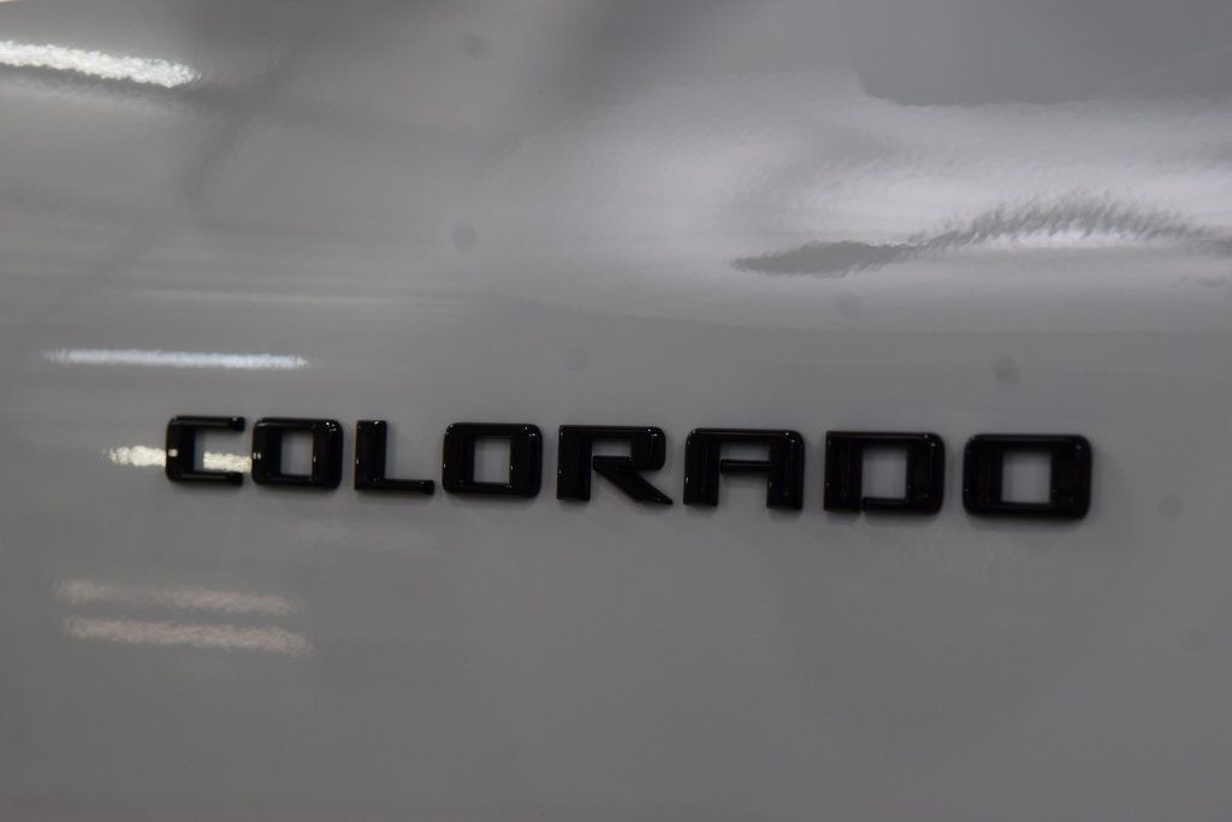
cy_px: 411
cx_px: 616
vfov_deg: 14.0
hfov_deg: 20.9
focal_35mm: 98
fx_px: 3337
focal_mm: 65
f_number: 7.1
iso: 450
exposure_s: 1/30
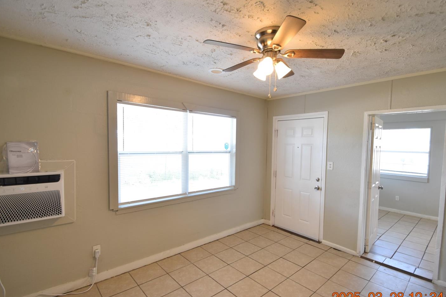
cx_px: 239
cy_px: 155
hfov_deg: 93.1
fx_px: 211
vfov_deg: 70.4
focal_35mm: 17
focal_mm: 10
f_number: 4
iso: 400
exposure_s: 1/60
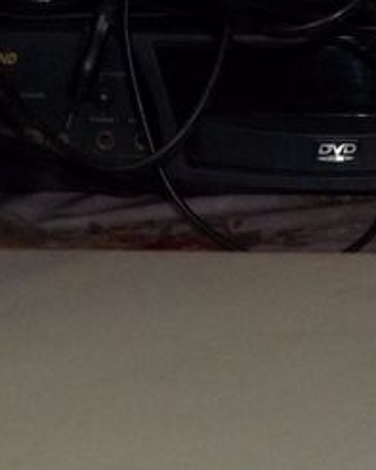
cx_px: 397
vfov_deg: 14.4
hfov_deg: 12.0
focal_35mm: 127
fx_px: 1766
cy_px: 640
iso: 160
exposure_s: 1/30
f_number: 2.9
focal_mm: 5.7
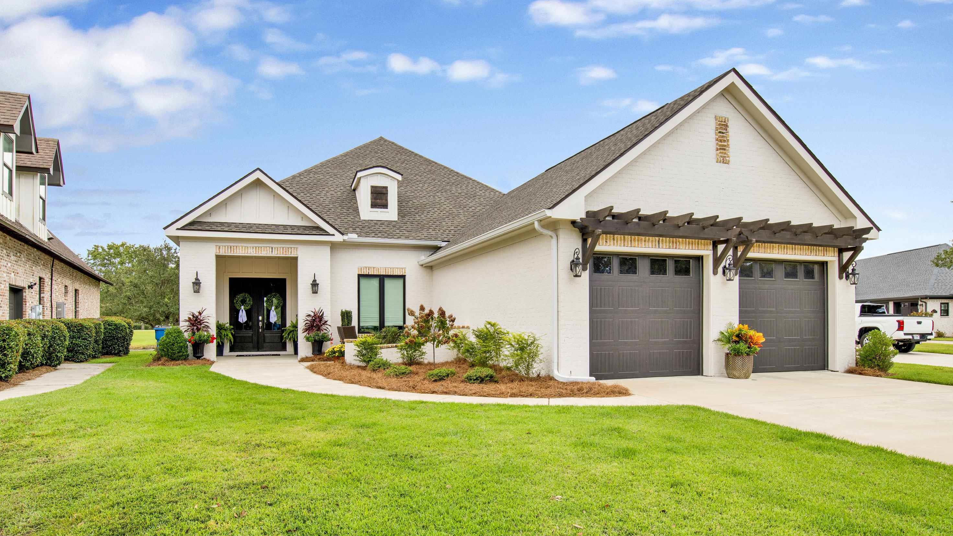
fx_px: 581
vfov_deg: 49.2
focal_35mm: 23
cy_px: 321
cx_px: 462
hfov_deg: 78.7
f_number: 11
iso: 200
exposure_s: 1/40
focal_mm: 21
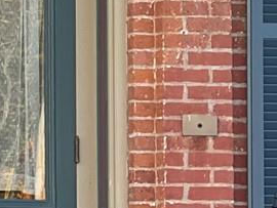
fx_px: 3884
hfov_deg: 4.1
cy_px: -186
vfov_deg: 3.1
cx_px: -68
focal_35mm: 485
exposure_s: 1/121
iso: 25
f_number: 2.2
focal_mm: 7.5
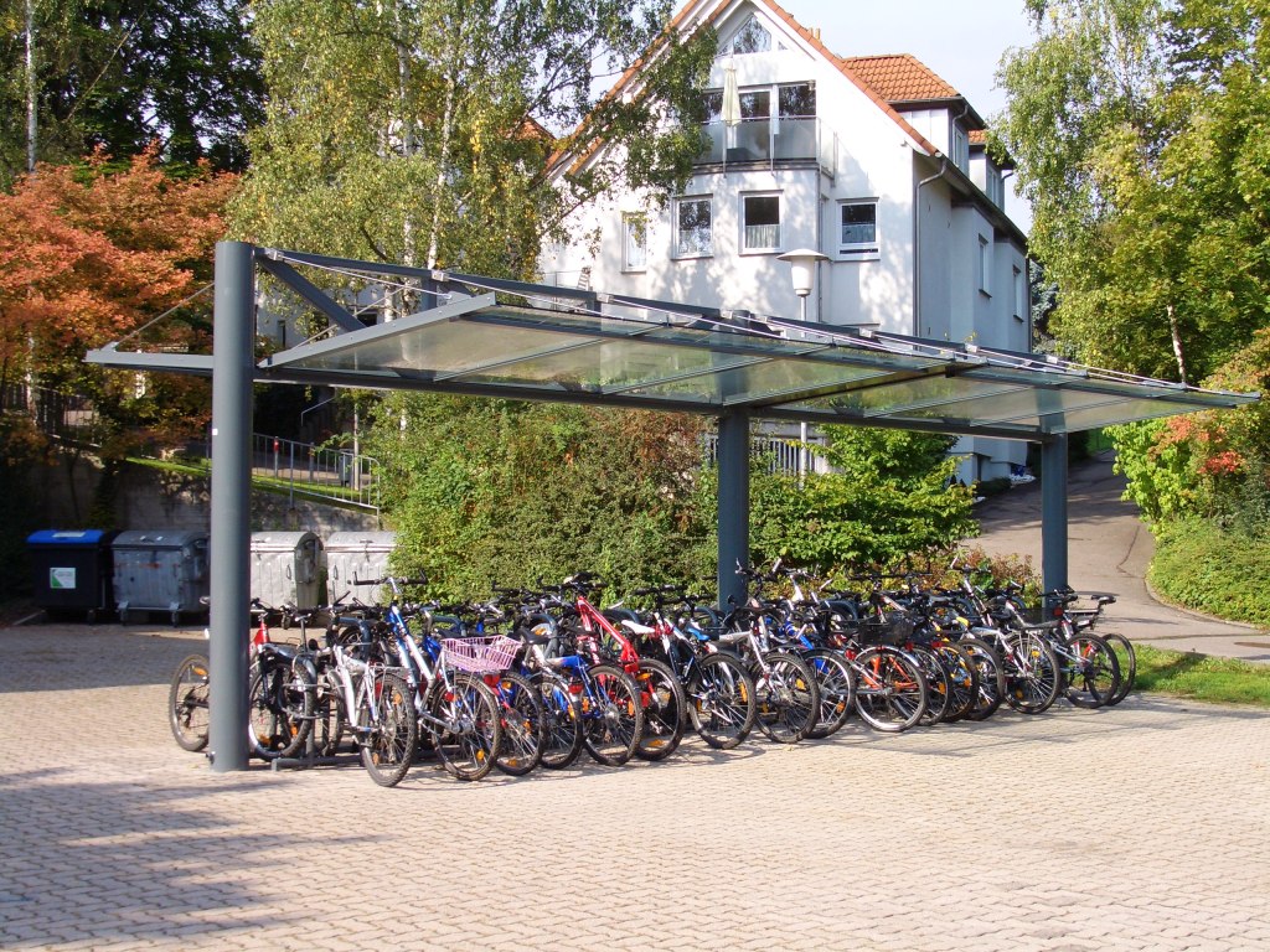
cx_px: 635
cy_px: 476
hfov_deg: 38.9
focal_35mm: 49
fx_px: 1798
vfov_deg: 29.7
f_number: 5
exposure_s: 1/160
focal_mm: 8.2
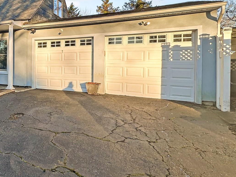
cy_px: 76
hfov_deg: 53.5
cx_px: 14
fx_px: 191
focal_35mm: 28
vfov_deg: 49.6
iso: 40
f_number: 2.2
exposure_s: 1/314
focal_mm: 2.22
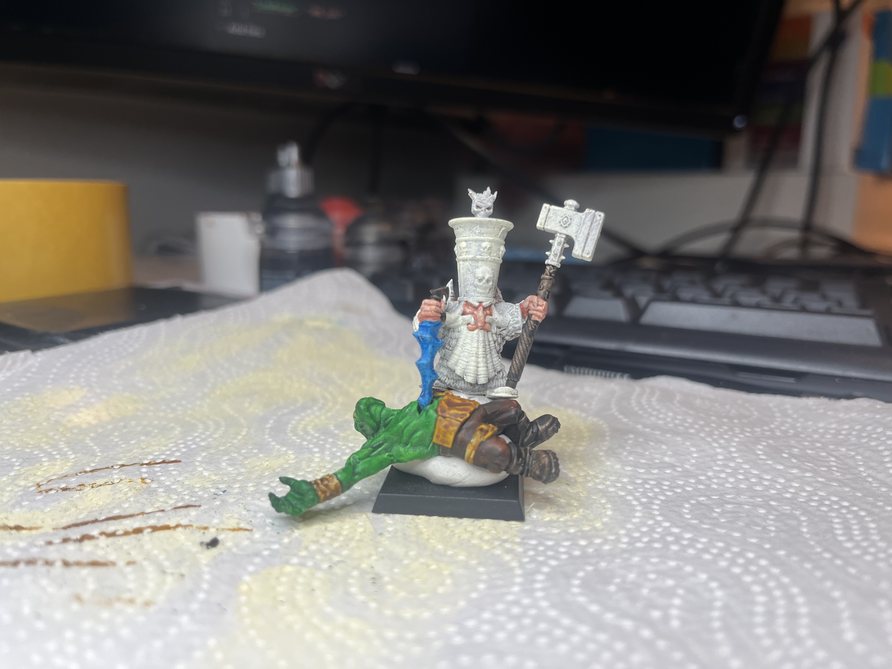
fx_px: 670
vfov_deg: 53.1
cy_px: 334
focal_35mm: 26
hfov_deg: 67.3
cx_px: 446
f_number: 1.6
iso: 64
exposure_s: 1/240
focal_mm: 5.1
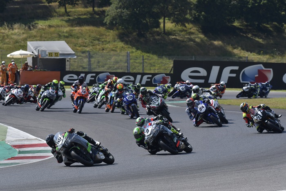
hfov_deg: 6.9
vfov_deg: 4.6
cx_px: 143
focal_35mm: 300
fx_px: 2382
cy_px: 96
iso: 500
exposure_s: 1/1250
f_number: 9
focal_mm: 200
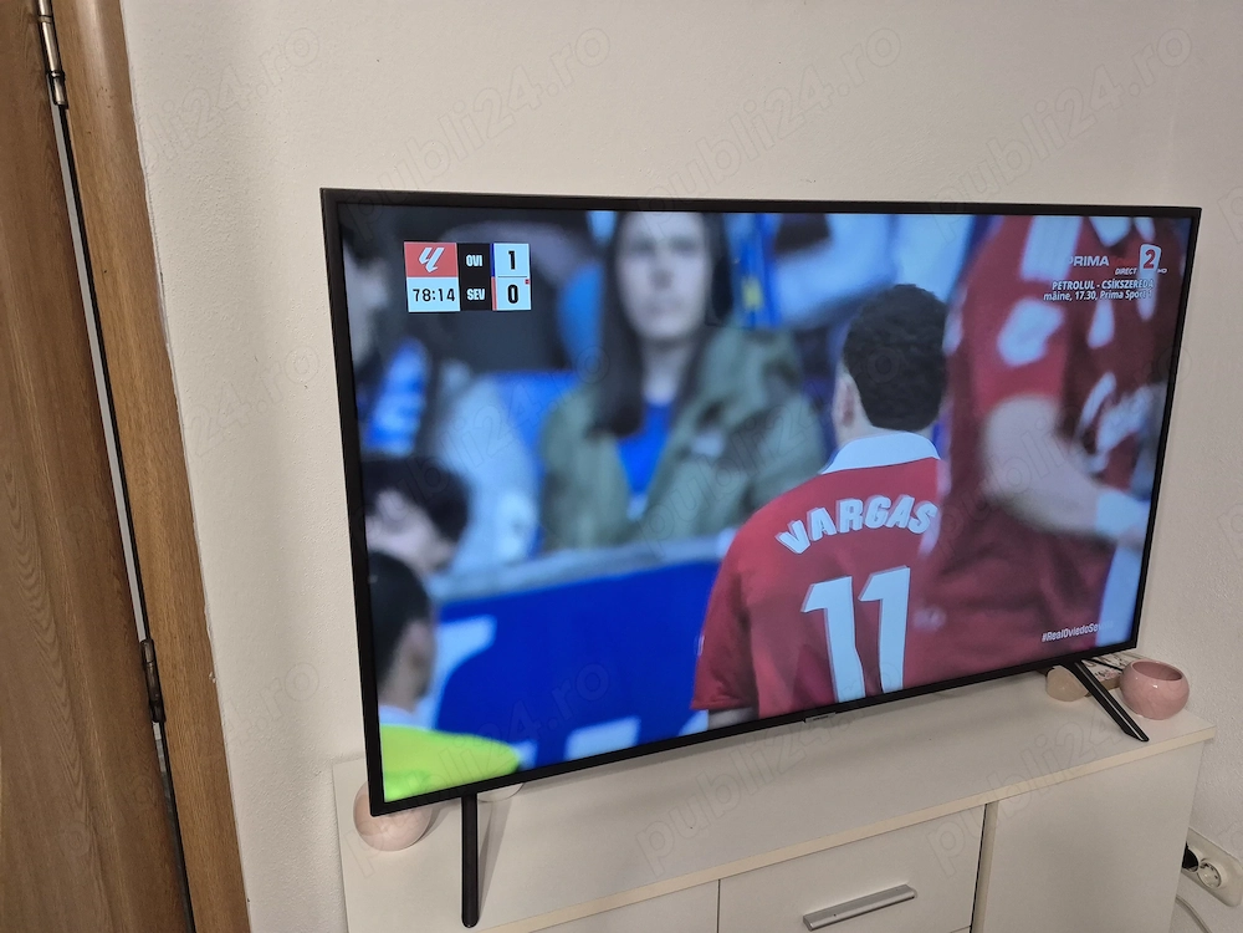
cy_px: 466
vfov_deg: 58.9
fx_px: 826
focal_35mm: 23
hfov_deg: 73.9
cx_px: 622
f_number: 1.8
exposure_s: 1/100
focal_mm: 5.4
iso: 500
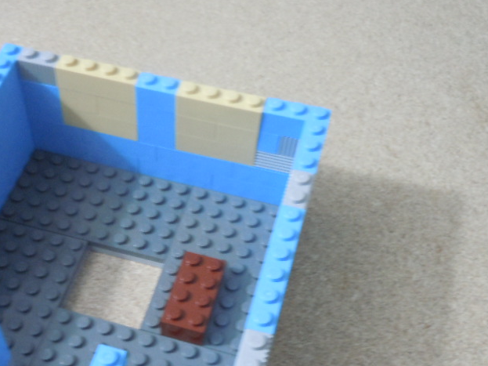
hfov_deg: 40.7
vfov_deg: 30.9
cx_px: 158
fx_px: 648
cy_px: 279
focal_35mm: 46
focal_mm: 5
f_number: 3.7
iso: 400
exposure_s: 1/5
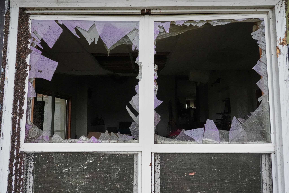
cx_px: 144
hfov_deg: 73.7
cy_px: 96
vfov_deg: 53.1
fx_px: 193
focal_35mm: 24
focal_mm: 24
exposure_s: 1/320
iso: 5000
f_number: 7.1
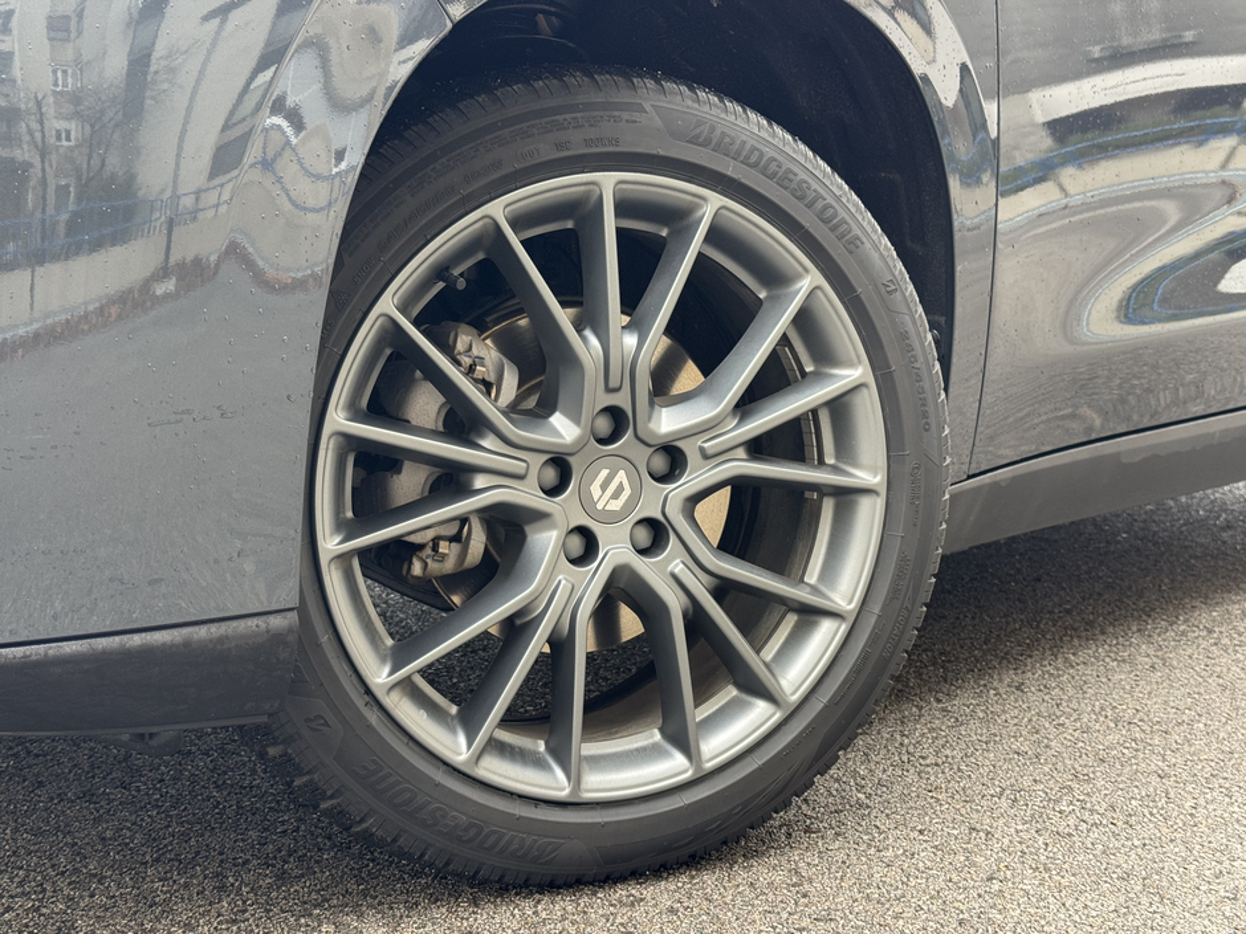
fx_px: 1728
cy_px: 467
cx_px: 623
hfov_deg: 39.7
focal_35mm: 48
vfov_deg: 30.3
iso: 100
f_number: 1.78
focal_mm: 6.76
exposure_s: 1/66
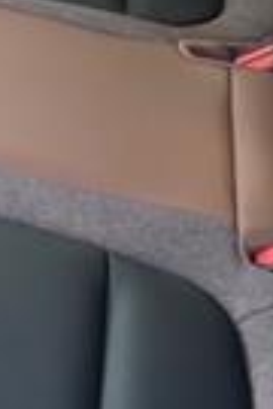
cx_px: -15
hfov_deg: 10.6
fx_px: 1456
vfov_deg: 15.7
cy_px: -15
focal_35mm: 128
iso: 125
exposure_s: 1/78
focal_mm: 5.1
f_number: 1.6
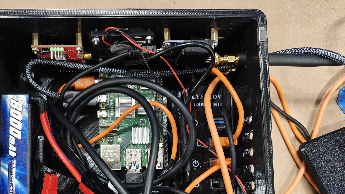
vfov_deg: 35.4
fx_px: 293
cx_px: 126
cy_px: 158
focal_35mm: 32
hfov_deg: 60.1
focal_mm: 6.06
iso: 1000
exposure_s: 1/112
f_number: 1.6
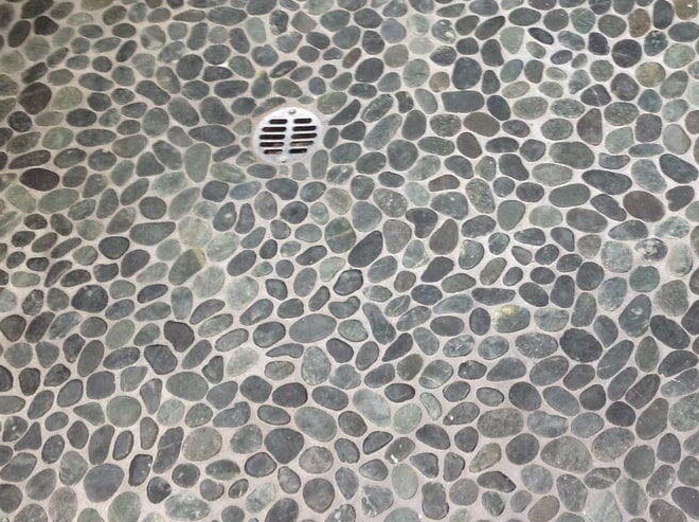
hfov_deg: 27.3
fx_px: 1432
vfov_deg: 20.6
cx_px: 473
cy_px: 176
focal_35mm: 71
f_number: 2.4
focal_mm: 4.28
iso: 64
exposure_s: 1/15
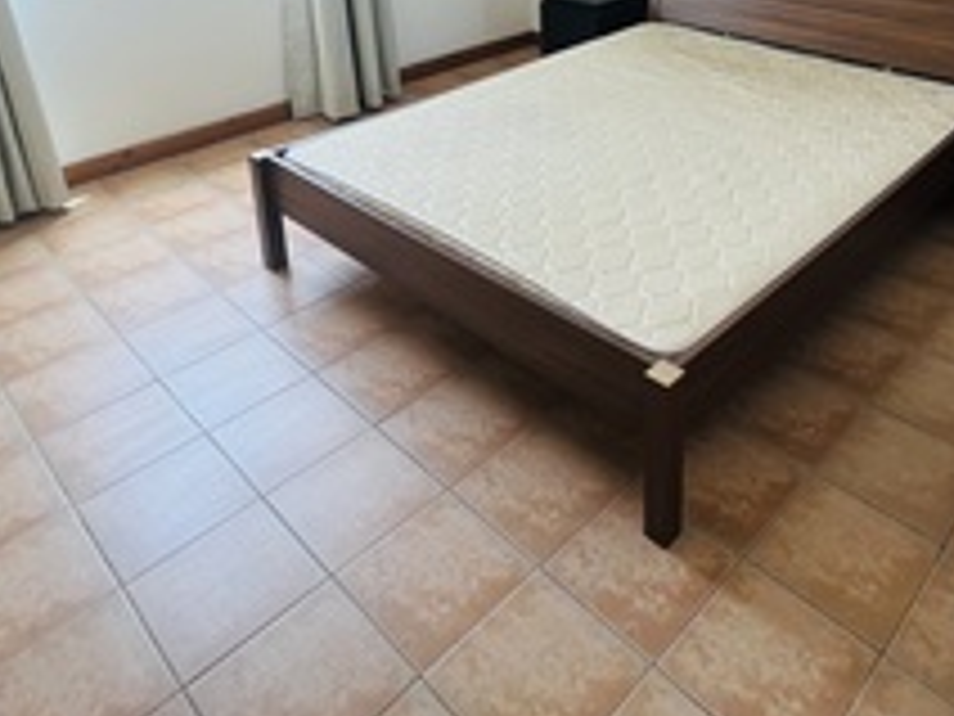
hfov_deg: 62.6
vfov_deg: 44.8
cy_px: 61
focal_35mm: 28
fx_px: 772
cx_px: 592
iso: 50
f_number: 1.8
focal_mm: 1.57
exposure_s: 1/99
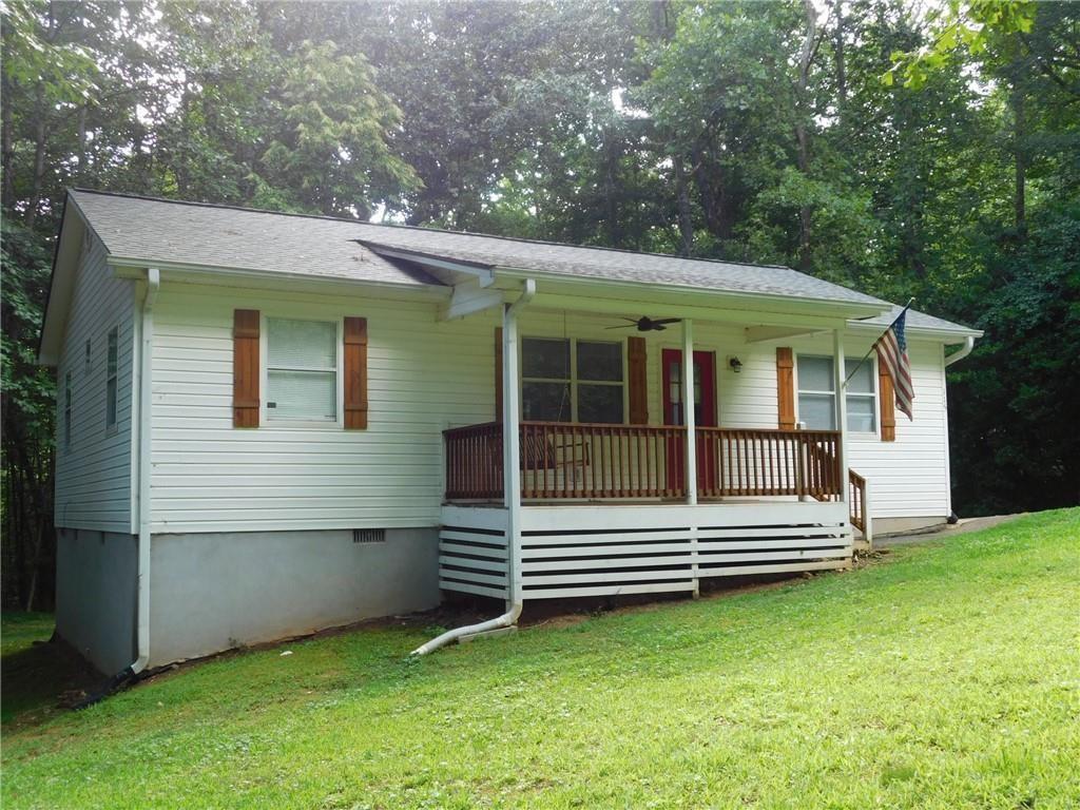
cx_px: 540
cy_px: 405
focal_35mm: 36
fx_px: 1123
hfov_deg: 51.4
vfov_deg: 39.7
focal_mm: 6.3
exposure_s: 1/80
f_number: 3.5
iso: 125
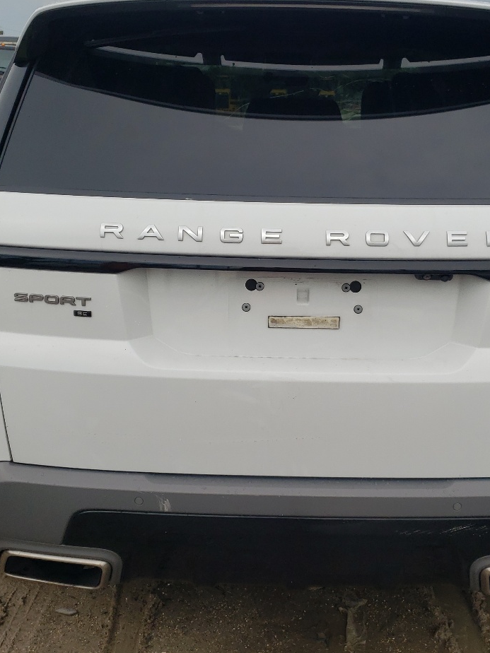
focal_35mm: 45
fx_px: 849
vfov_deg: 42.0
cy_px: 287
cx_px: 286
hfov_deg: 32.1
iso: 50
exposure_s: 1/2500
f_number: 1.5
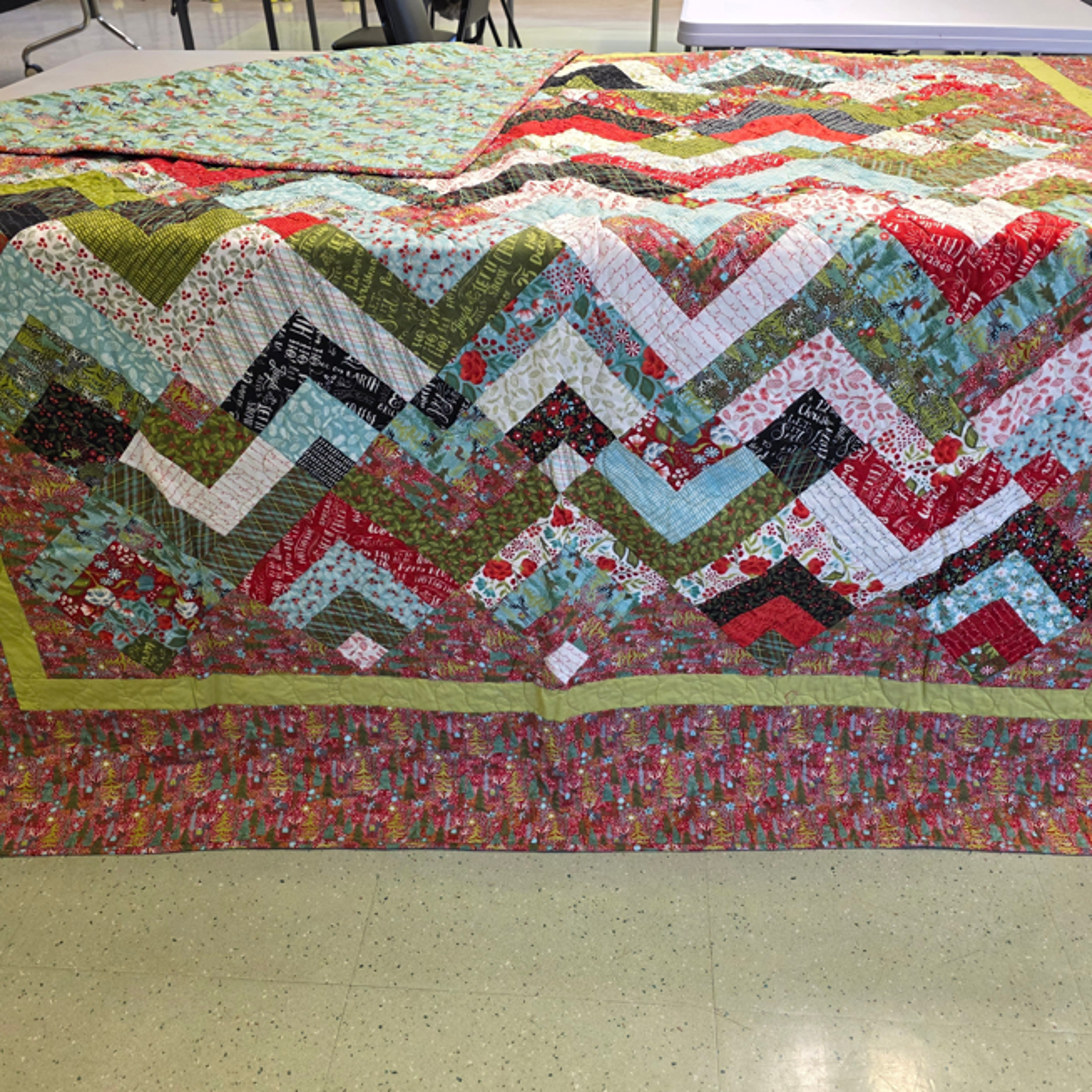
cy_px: 541
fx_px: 999
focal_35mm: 28
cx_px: 562
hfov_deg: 57.3
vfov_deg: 57.3
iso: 200
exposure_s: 1/120
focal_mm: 6.3
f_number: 1.7
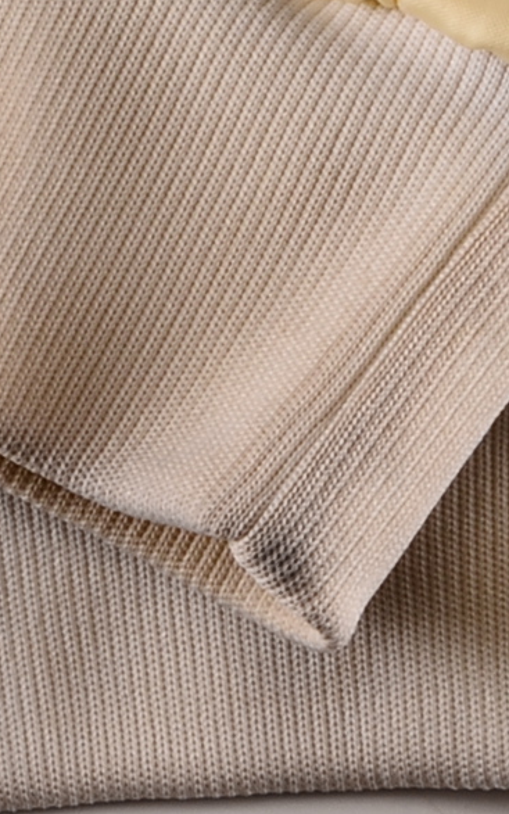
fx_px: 4260
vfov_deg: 10.8
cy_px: -79
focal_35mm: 192
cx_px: 162
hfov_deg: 6.8
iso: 100
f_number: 29
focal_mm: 30
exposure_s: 1/125
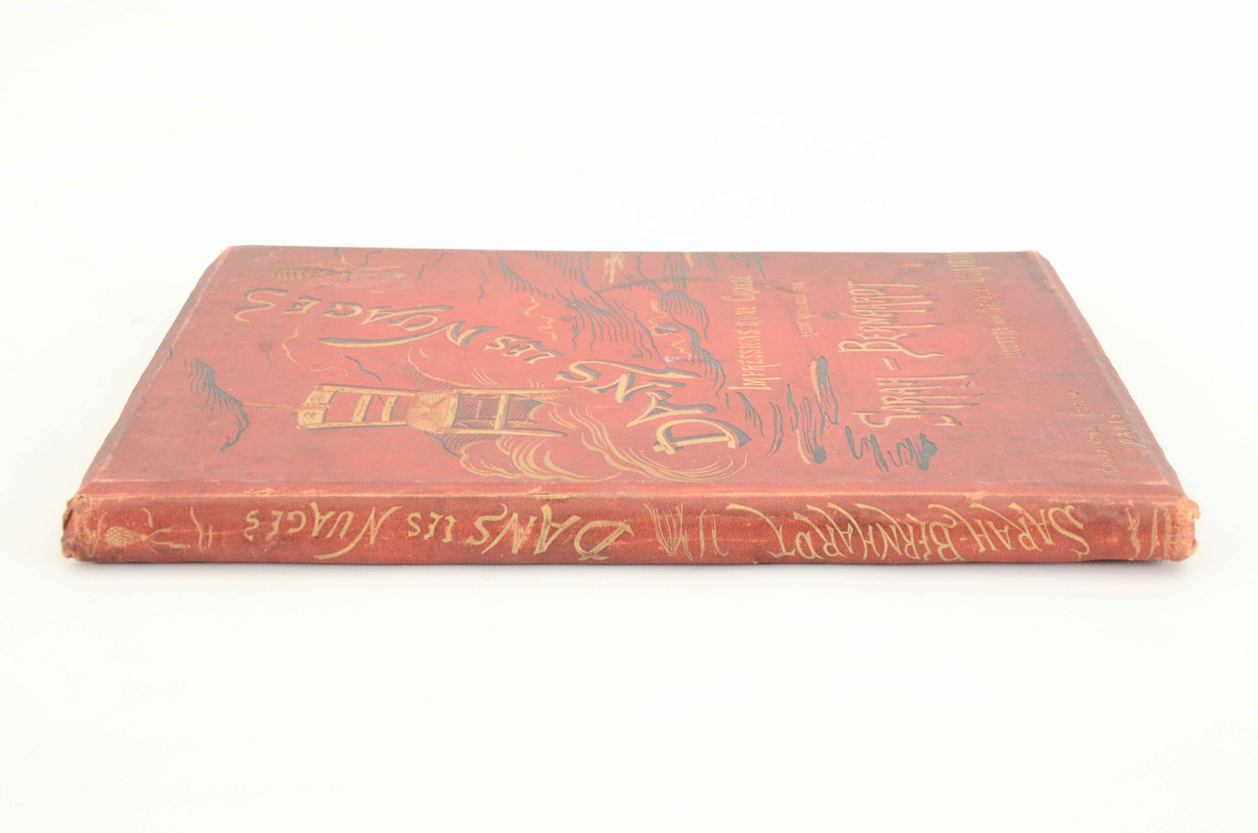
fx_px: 2197
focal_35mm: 63
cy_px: 416
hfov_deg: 32.0
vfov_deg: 21.5
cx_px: 629
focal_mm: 42
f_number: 11
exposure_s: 1/80
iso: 400
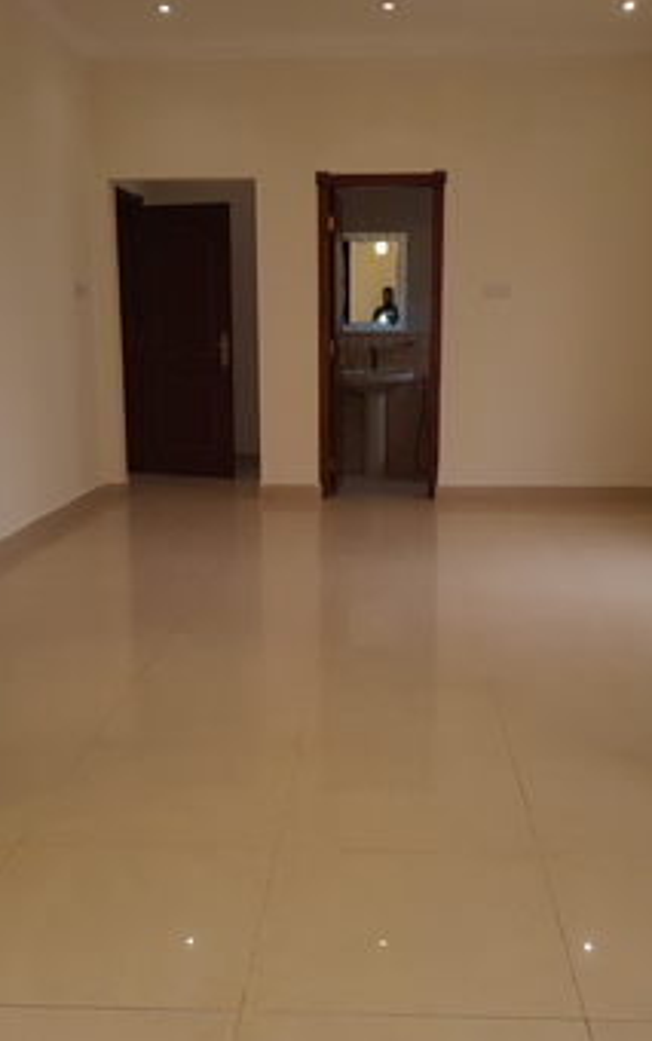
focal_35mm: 37
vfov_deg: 52.7
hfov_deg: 34.5
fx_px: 1050
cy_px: 522
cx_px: 354
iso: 80
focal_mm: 4.2
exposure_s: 1/100
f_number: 1.7
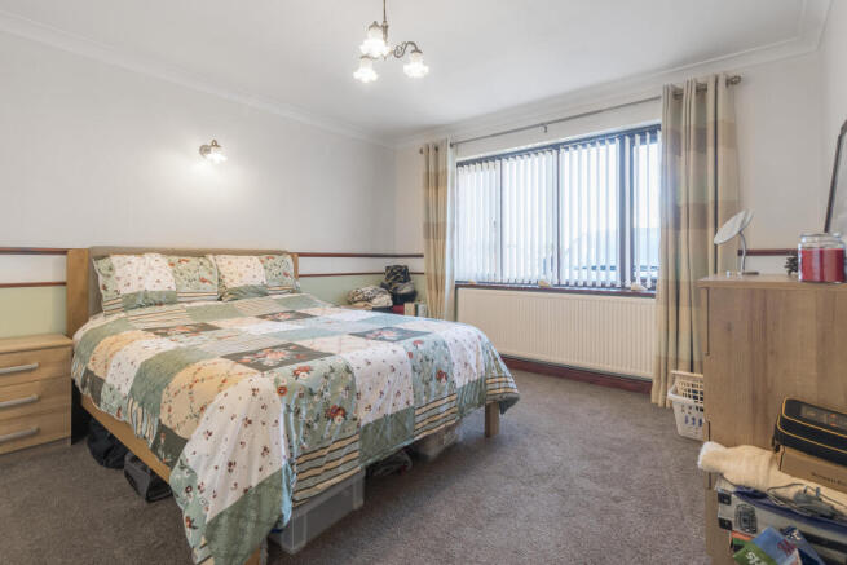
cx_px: 424
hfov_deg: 100.4
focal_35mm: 15
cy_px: 282
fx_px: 353
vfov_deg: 77.4
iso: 100
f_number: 8
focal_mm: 10
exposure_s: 1/2
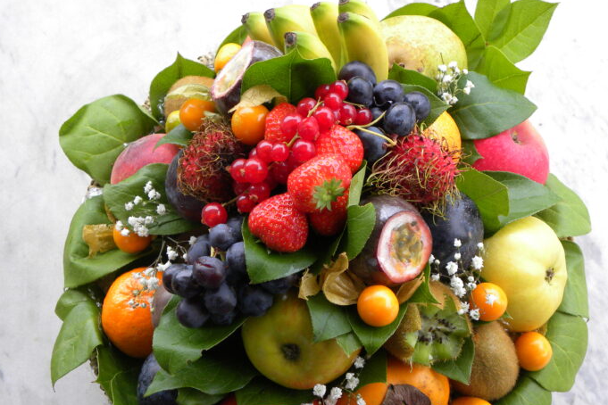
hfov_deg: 32.9
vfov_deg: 22.2
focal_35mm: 61
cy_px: 244
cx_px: 329
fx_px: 1030
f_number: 3.5
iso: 130
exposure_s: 1/66
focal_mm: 9.2
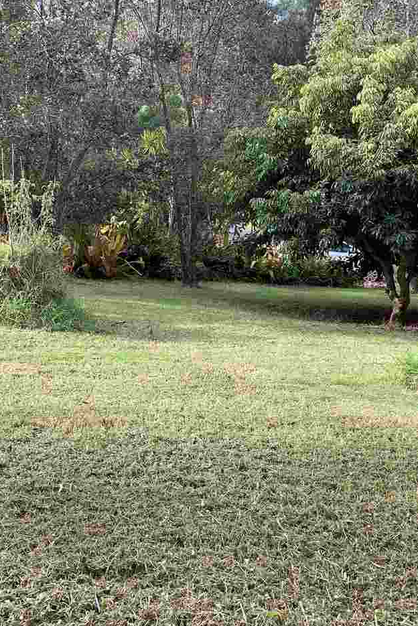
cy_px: 320
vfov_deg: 51.9
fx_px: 644
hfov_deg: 35.8
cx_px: 159
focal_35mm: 37
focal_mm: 4.25
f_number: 1.8
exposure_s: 1/193
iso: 25
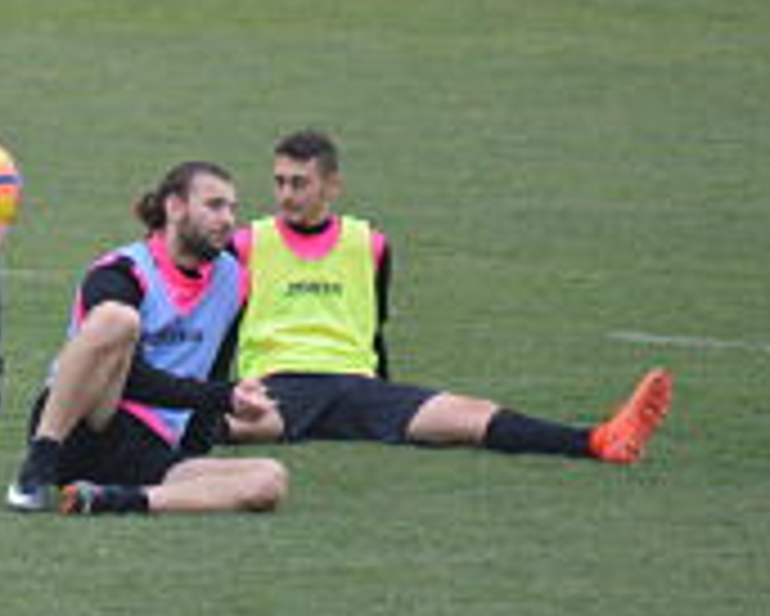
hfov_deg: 2.0
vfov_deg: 1.6
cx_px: -50
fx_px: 22506
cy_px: 328
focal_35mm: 987
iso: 720
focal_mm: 300
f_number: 5.6
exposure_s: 1/500
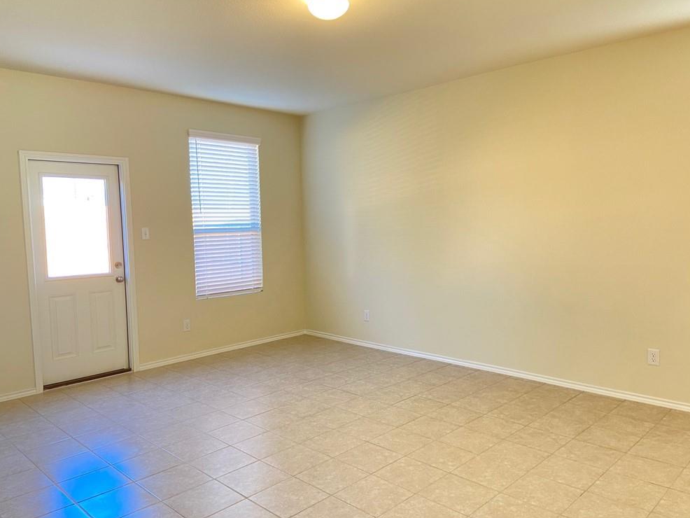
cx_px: 347
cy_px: 262
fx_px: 538
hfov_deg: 65.3
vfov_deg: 51.4
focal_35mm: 27
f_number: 1.8
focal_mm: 4.25
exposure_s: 1/60
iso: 125
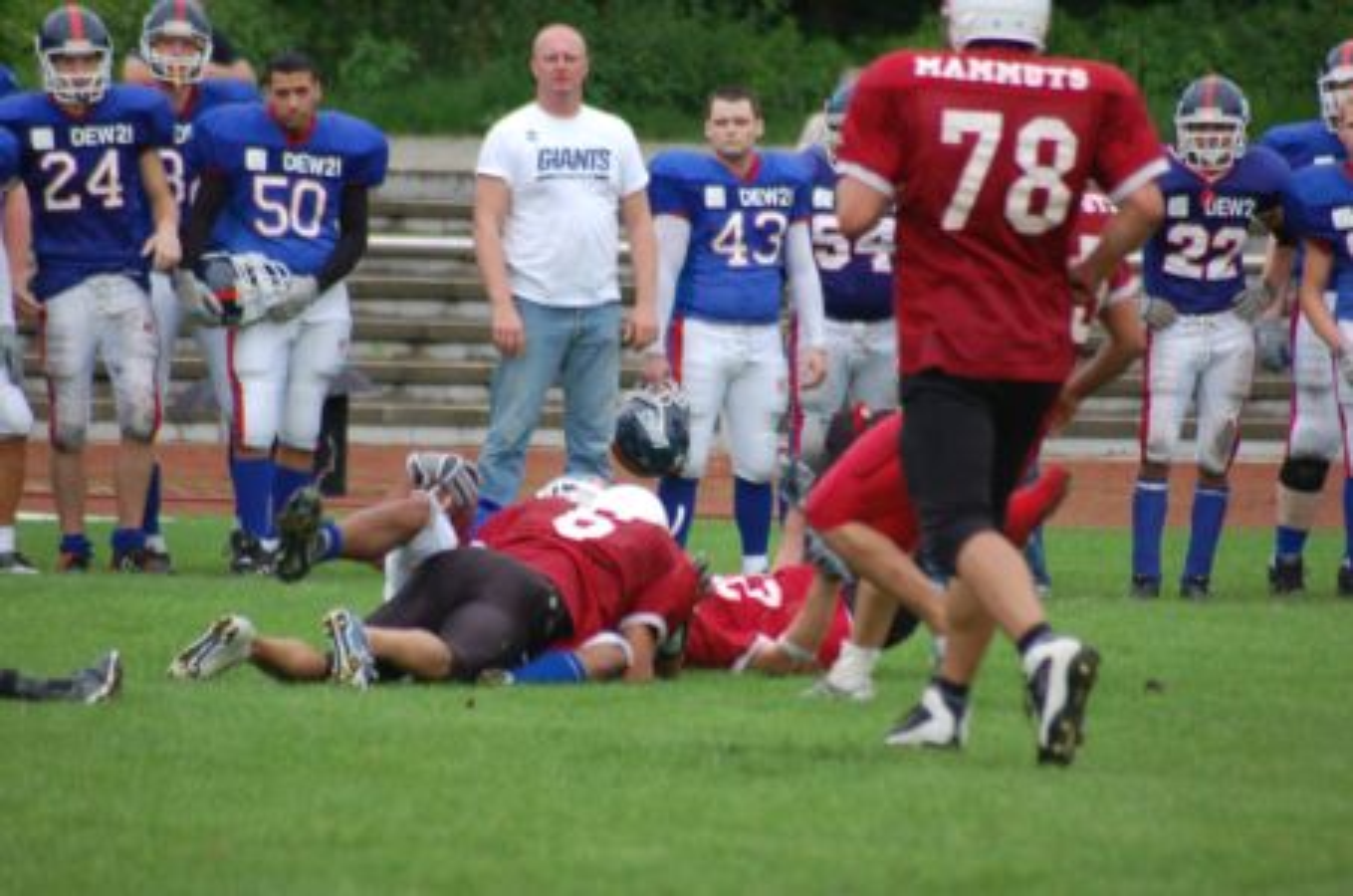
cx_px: 676
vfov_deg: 3.0
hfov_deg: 4.6
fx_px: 16877
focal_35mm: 450
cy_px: 448
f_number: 5.6
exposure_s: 1/320
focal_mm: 300
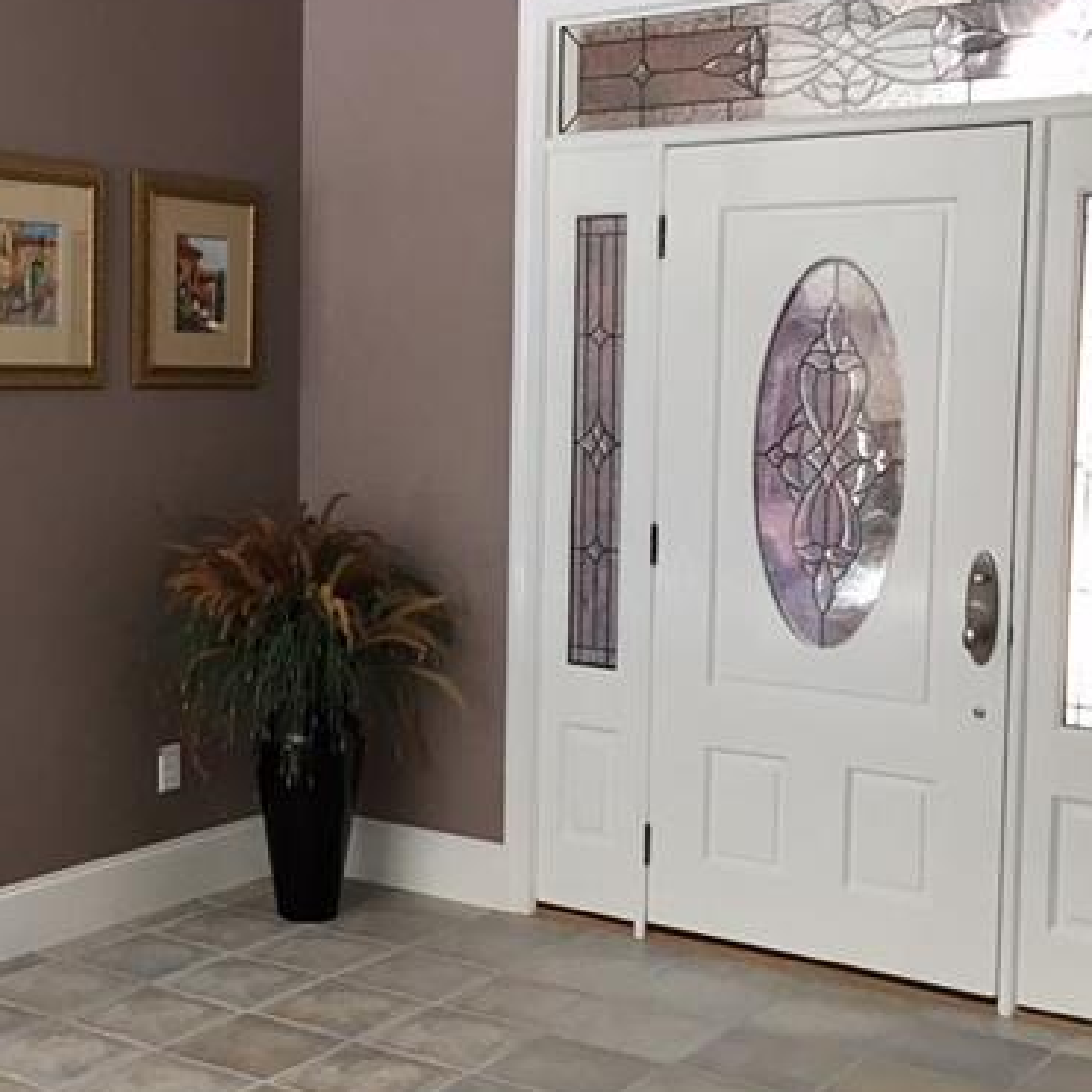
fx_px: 1892
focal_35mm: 53
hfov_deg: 32.0
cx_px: 368
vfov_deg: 32.2
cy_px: 521
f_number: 2.2
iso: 64
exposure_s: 1/30
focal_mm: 4.15
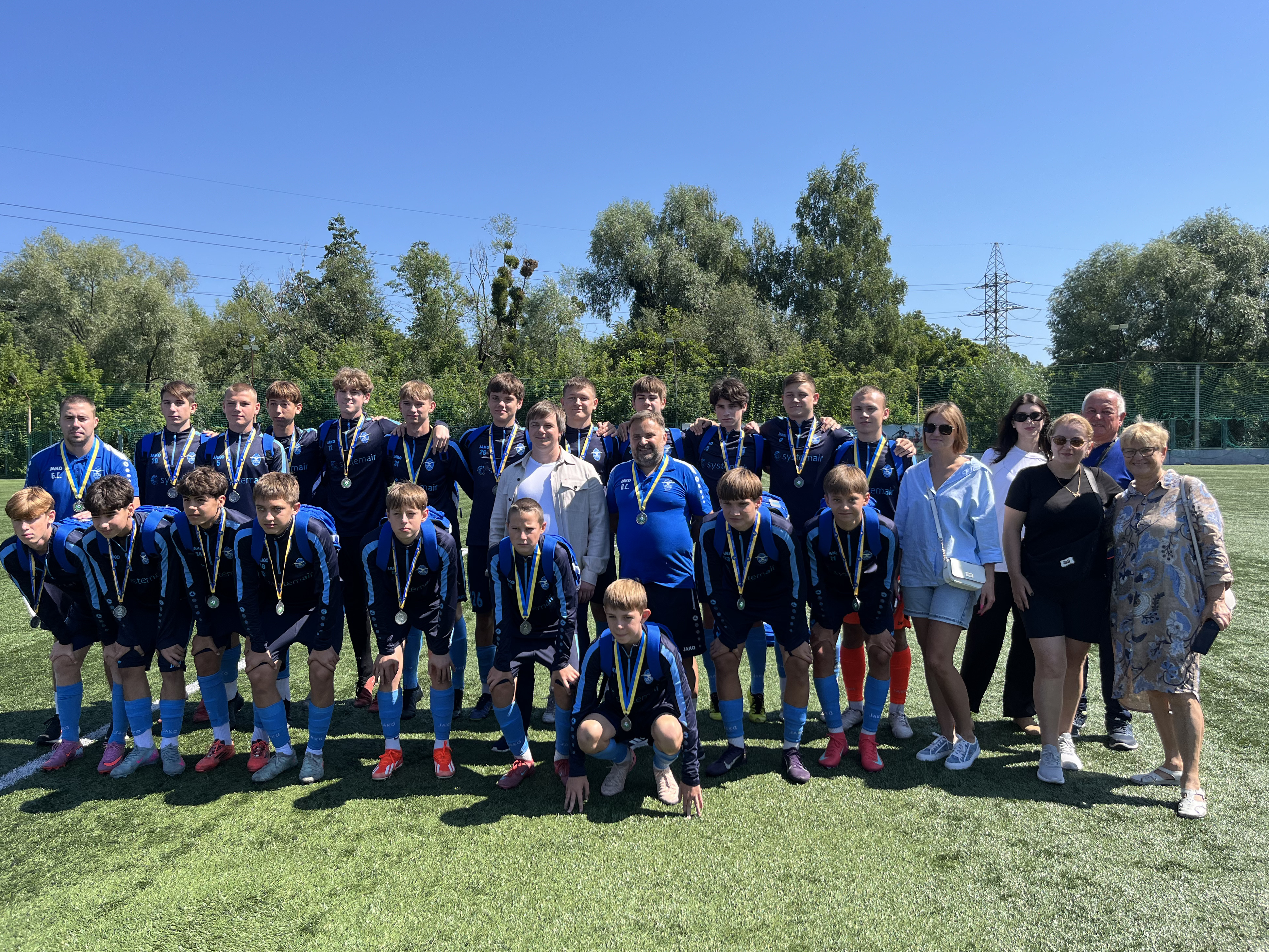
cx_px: 625
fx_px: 990
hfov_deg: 65.3
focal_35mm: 27
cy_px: 464
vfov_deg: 51.3
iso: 50
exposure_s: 1/1748
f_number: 1.6
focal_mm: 5.1
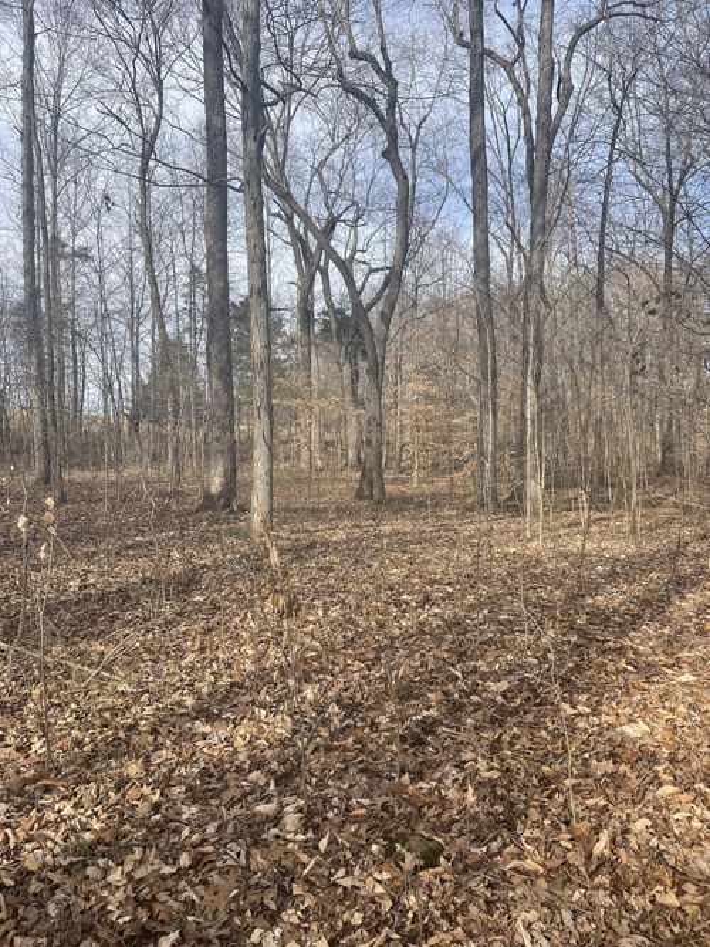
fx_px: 684
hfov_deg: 54.9
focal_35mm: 25
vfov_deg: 69.4
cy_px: 474
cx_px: 355
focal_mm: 5.1
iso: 32
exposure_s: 1/1323
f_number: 1.6
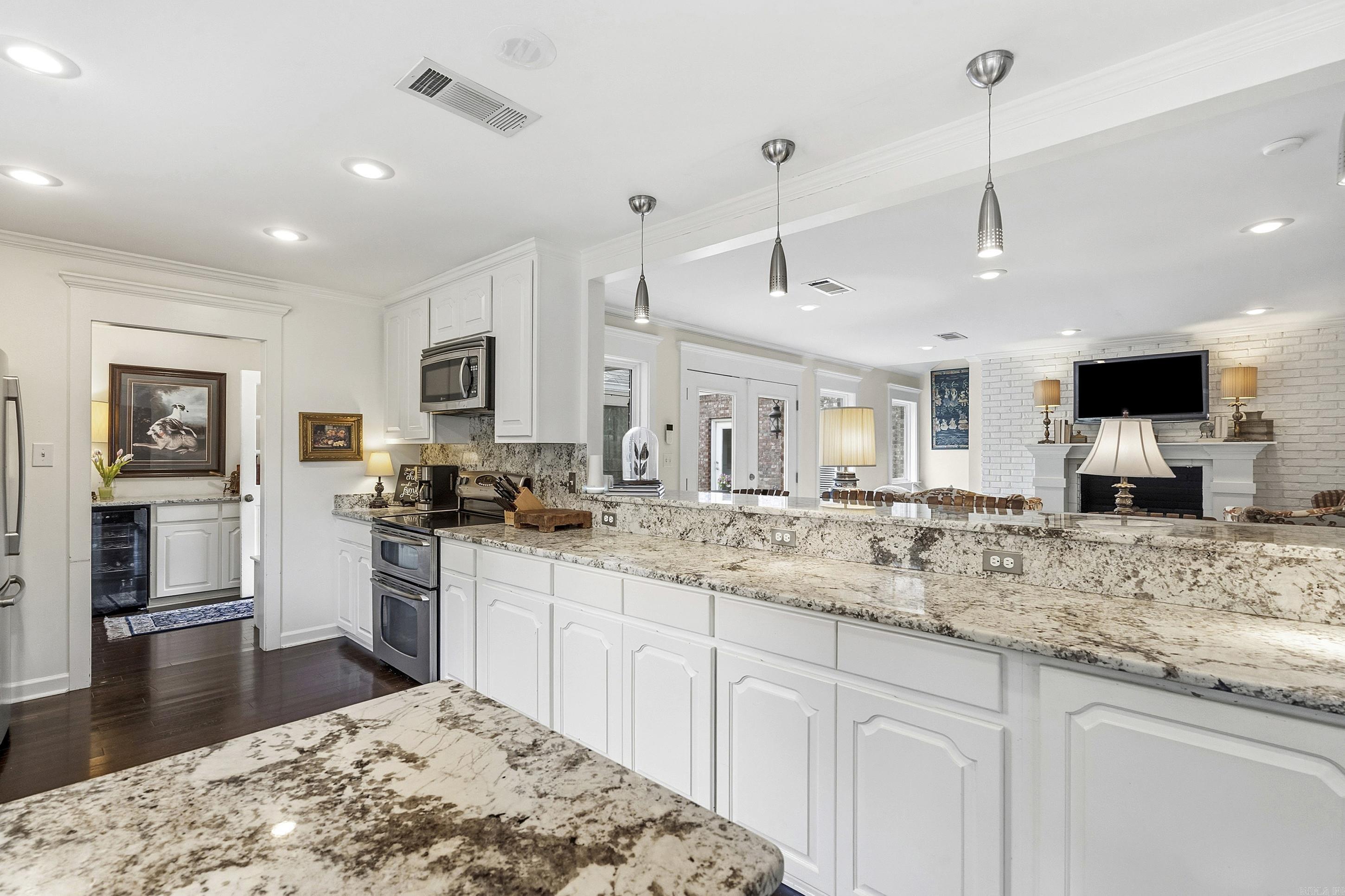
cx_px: 672
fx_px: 598
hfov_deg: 96.7
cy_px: 448
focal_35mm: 16
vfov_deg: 73.7
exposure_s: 1/250
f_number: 9
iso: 1250
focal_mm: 16
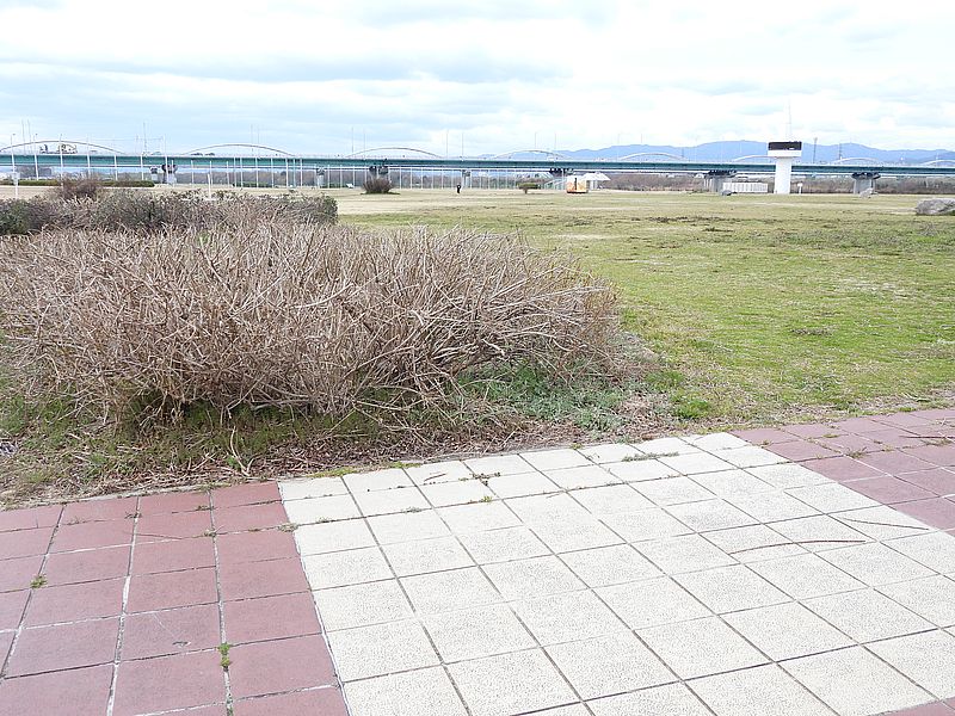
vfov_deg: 42.9
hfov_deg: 55.4
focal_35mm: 33
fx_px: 910
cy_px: 358
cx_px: 478
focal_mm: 5.9
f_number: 3.2
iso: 125
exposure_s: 1/1000
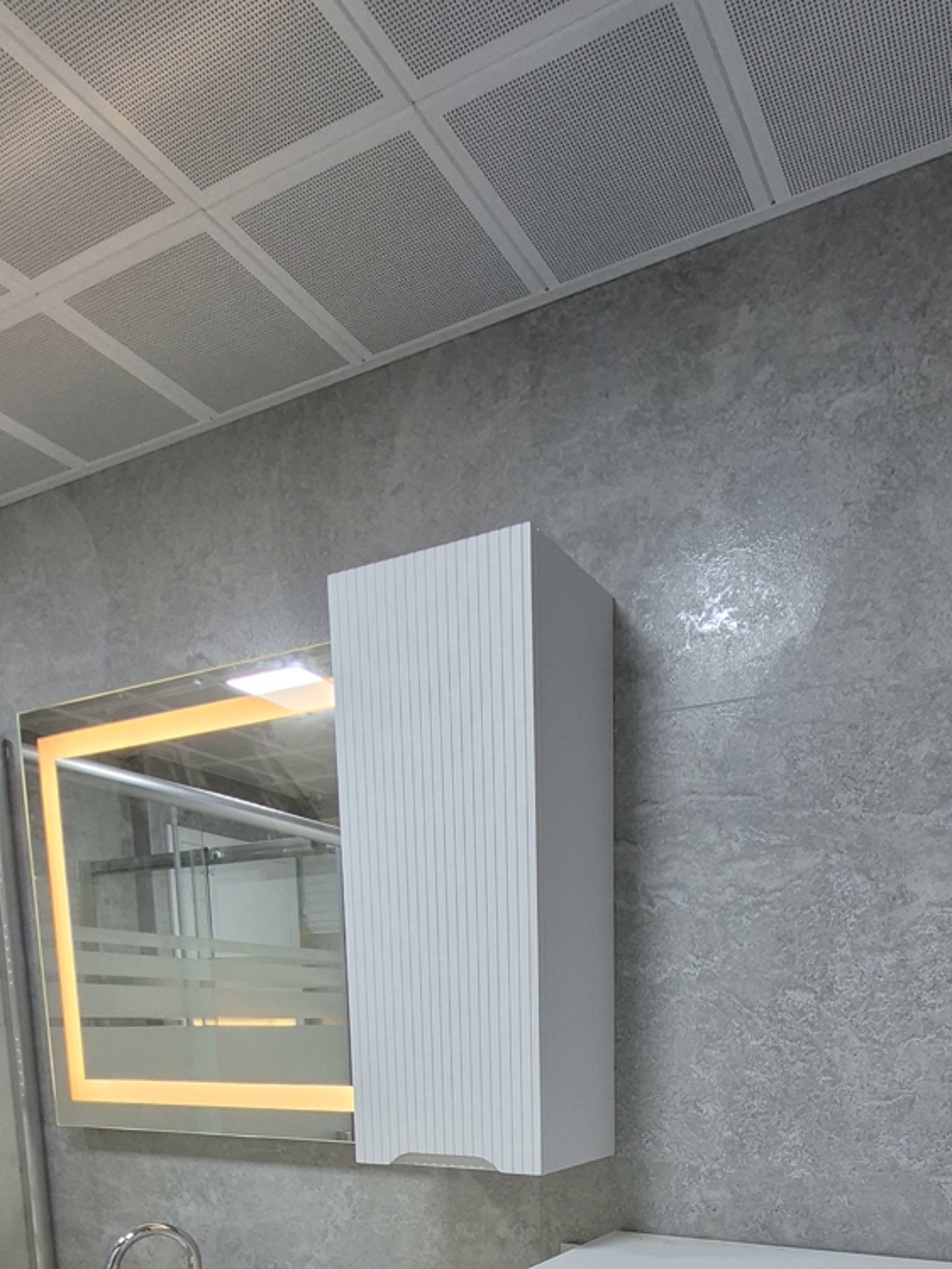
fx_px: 916
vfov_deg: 57.3
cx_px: 600
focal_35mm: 25
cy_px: 1189
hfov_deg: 54.2
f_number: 2.2
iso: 125
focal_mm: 1.74
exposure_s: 1/50
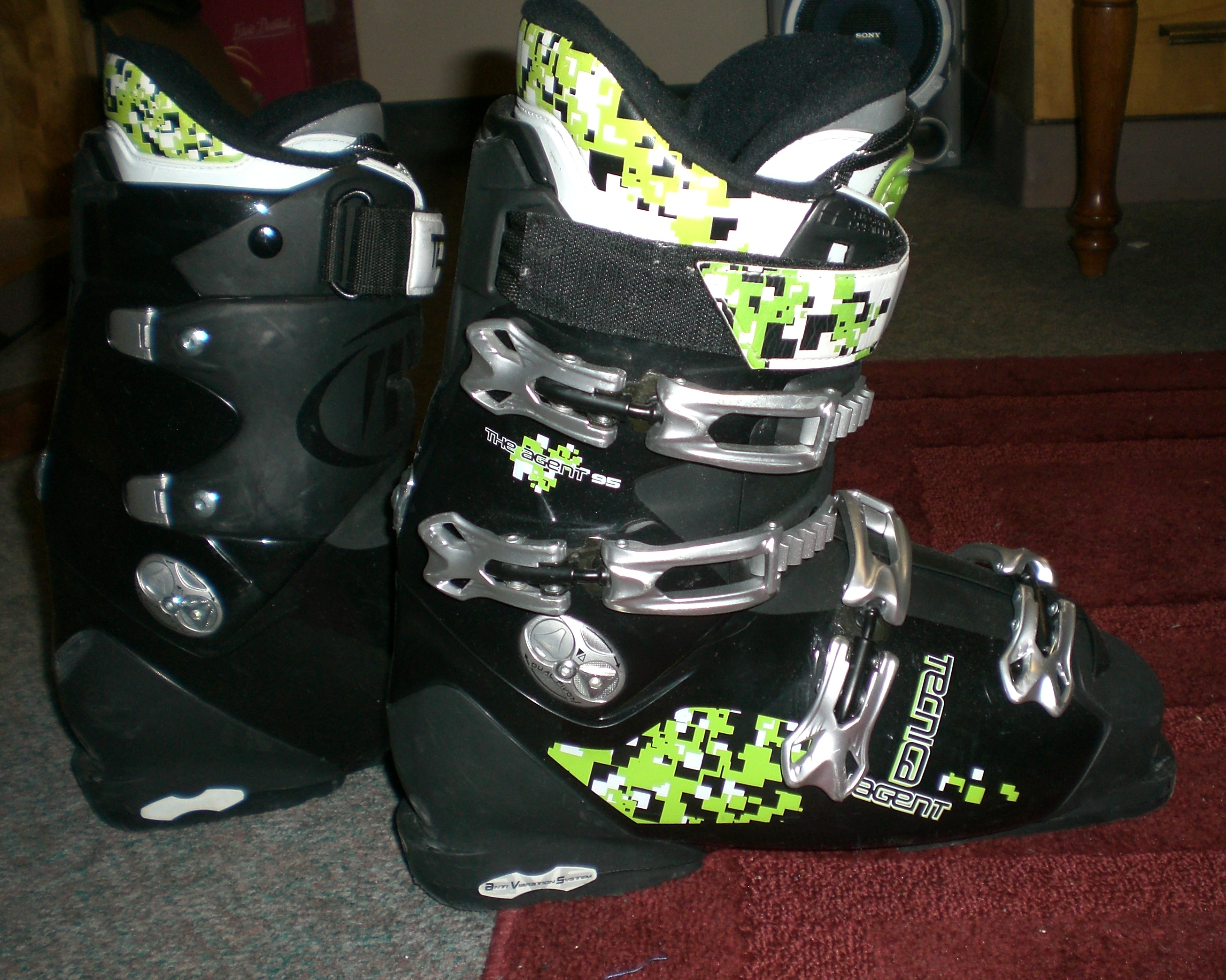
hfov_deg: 45.8
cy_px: 493
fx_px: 1451
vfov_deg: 37.3
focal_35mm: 40
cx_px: 619
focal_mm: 6.3
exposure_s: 1/60
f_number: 3.1
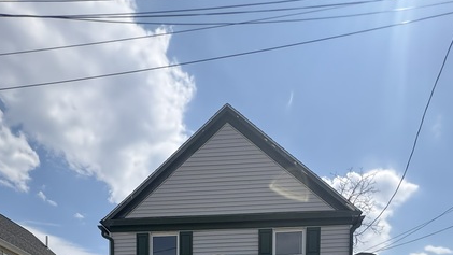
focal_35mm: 29
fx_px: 348
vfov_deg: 27.0
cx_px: 213
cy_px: 391
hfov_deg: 66.0
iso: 50
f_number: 2.2
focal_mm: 2.22
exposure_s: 1/1323
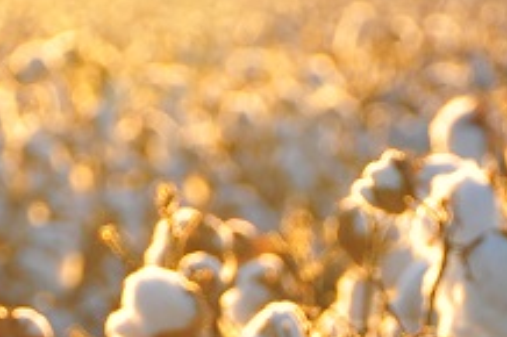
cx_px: 414
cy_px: 533
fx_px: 5390
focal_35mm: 383
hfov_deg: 5.4
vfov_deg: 3.6
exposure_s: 1/250
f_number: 5.3
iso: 200
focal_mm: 62
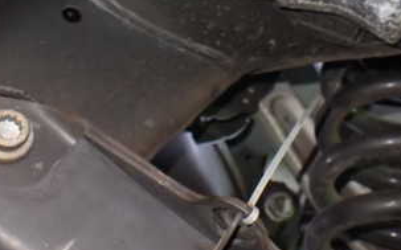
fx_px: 688
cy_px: -4
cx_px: 214
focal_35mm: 63
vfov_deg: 19.9
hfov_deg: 32.5
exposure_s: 1/30
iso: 1250
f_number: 2.3
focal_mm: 5.4
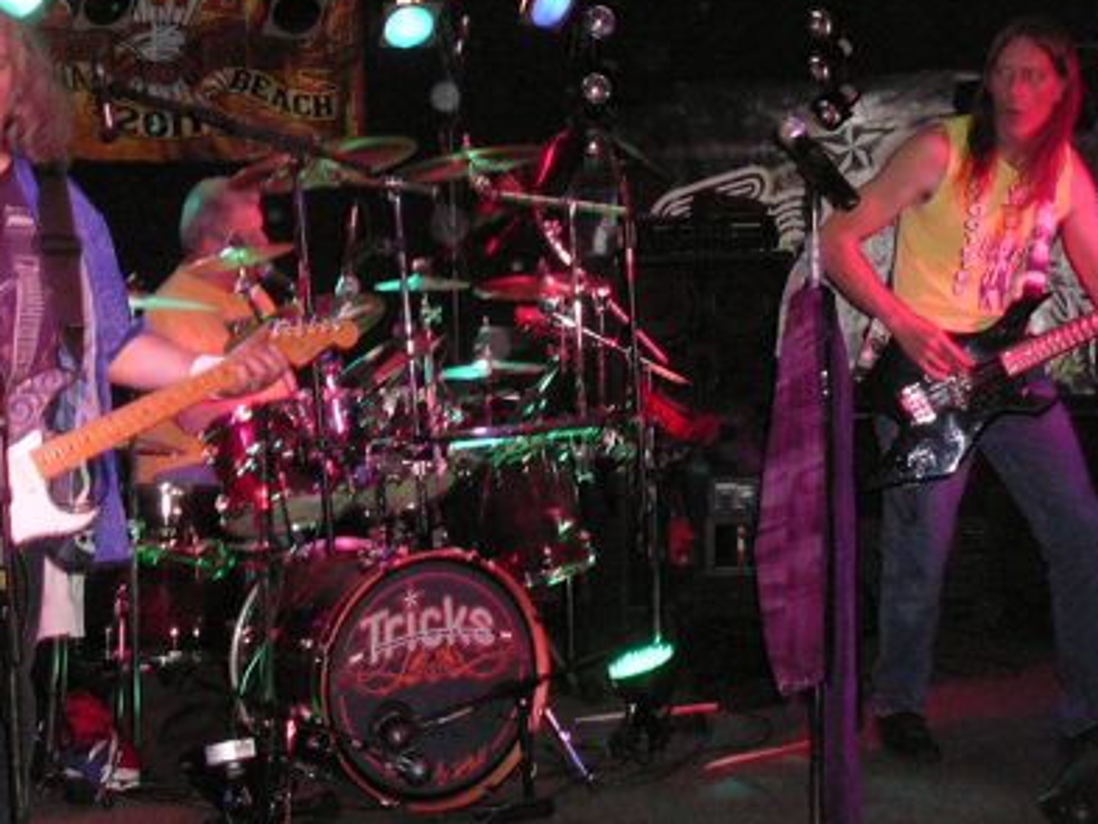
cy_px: 494
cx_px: 469
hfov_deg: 33.7
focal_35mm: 57
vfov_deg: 25.6
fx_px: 1809
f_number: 2.8
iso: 400
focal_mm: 5.2
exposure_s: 1/30
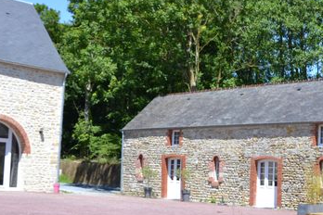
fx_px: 556
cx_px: 227
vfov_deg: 21.9
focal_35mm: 62
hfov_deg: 32.0
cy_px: 131
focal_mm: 18
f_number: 5.6
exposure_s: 1/1250
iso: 400
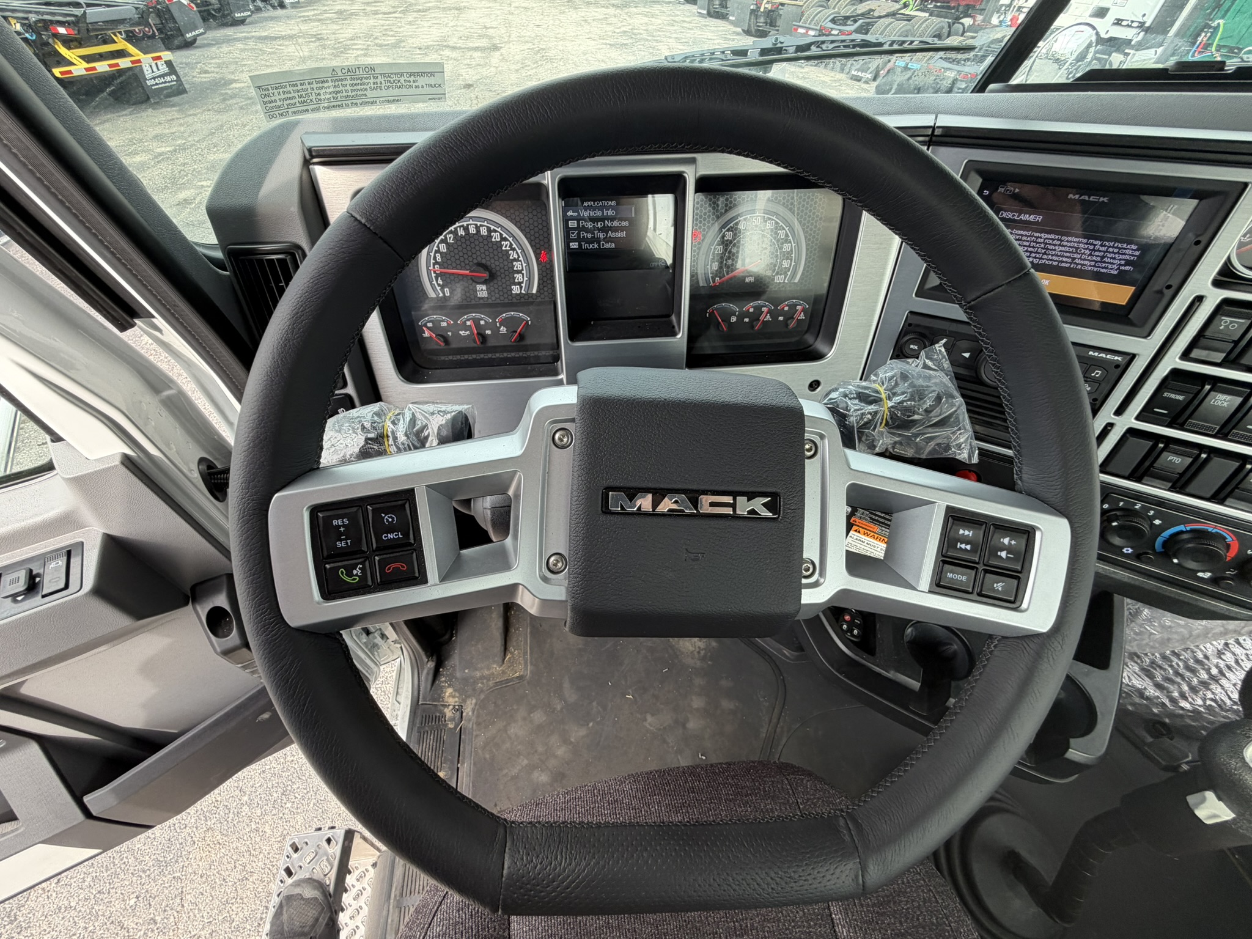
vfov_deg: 85.7
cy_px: 470
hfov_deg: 102.1
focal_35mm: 14
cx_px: 626
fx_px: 506
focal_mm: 2.22
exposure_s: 1/121
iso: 64
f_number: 2.2
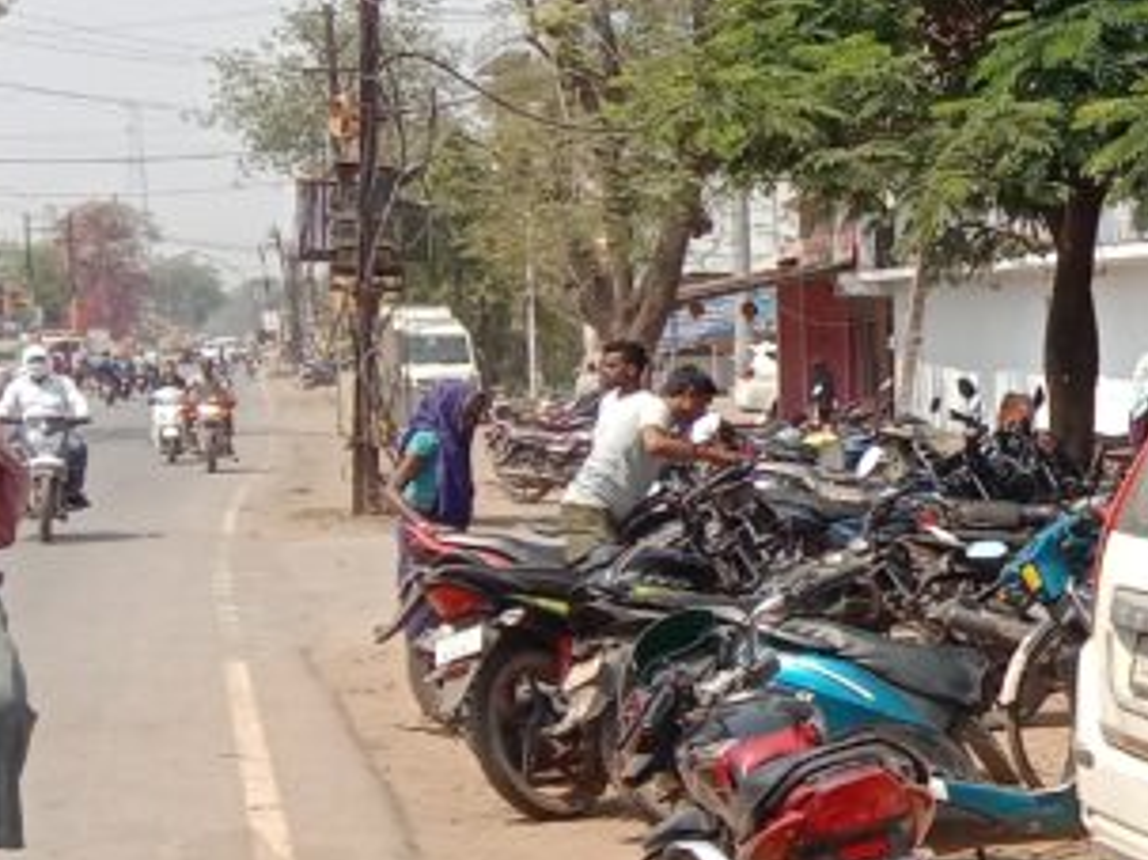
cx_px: 1785
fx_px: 2917
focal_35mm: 88
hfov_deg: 19.1
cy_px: 542
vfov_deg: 16.7
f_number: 2.2
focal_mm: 3.65
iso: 103
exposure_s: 1/658
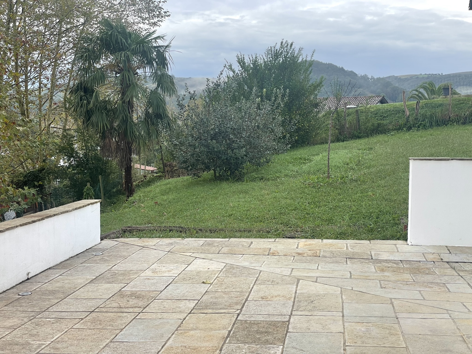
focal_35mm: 52
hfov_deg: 36.8
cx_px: 236
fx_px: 709
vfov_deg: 28.0
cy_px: 177
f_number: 2
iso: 25
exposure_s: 1/99
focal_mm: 6
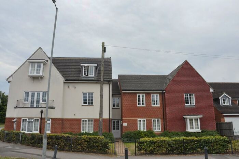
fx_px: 179
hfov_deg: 67.4
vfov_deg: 47.8
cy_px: 80
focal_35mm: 27
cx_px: 120
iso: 200
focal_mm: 18
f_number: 10
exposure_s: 1/200
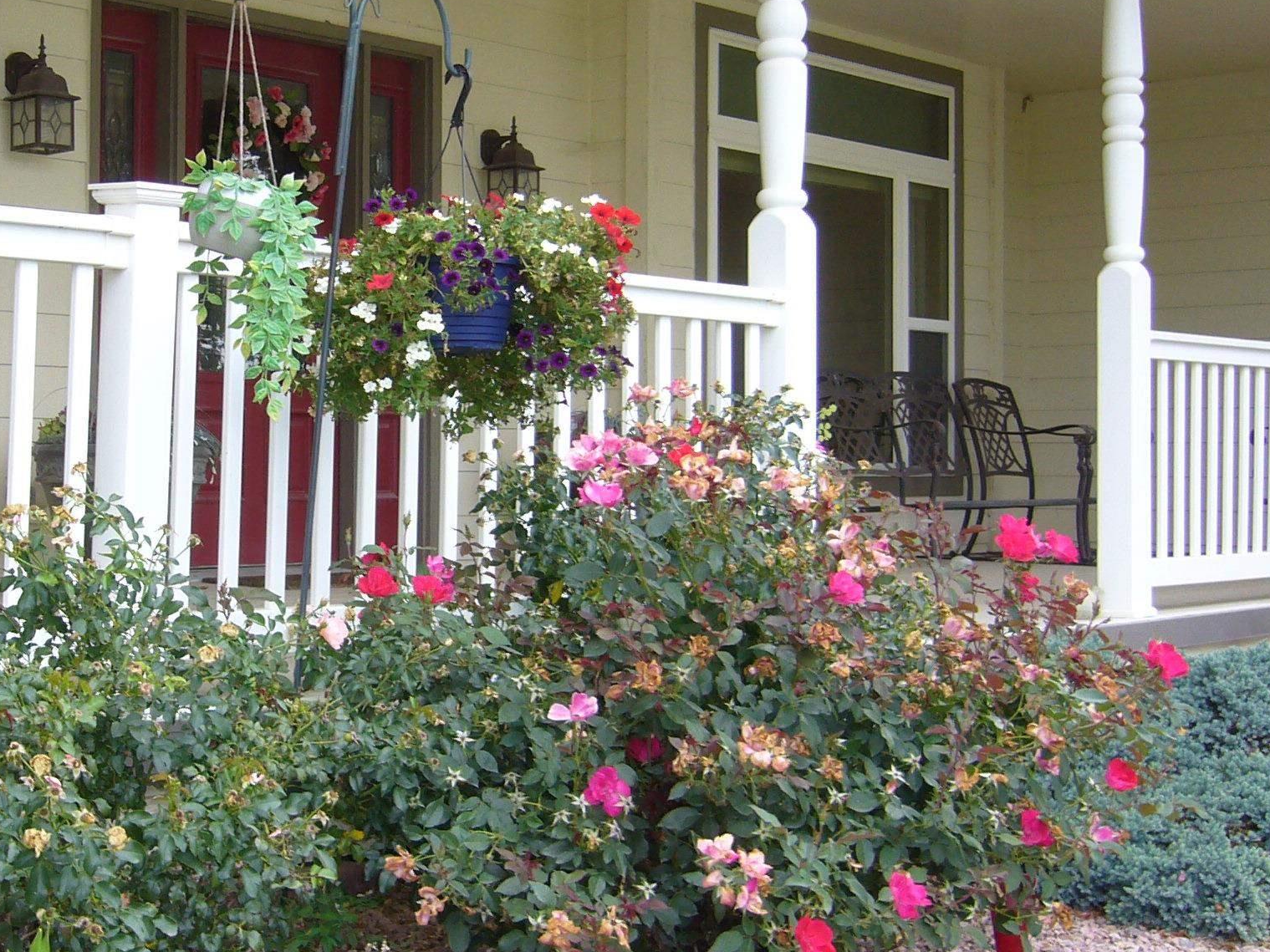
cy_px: 377
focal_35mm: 59
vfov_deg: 24.8
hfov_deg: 32.1
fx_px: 2164
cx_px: 316
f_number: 2.8
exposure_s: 1/160
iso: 80
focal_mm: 5.8
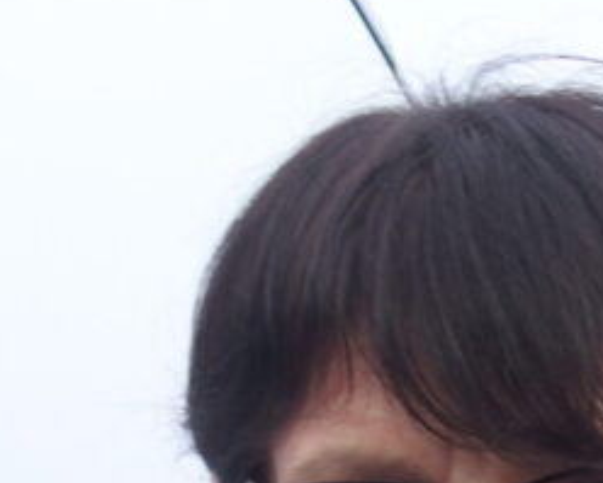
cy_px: 837
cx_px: 734
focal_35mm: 169
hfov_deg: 11.2
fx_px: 3020
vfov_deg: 8.8
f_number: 2.8
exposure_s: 1/100
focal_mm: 9
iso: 100
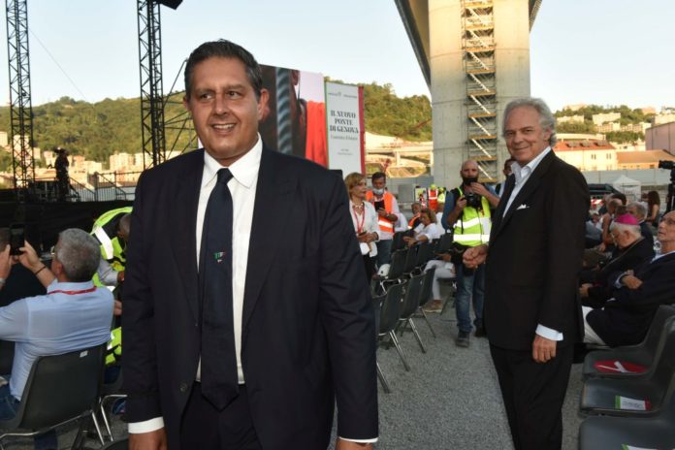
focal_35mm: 32
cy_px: 225
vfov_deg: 41.1
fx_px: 600
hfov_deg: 58.7
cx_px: 338
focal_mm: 32
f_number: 9
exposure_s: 1/320
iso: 800
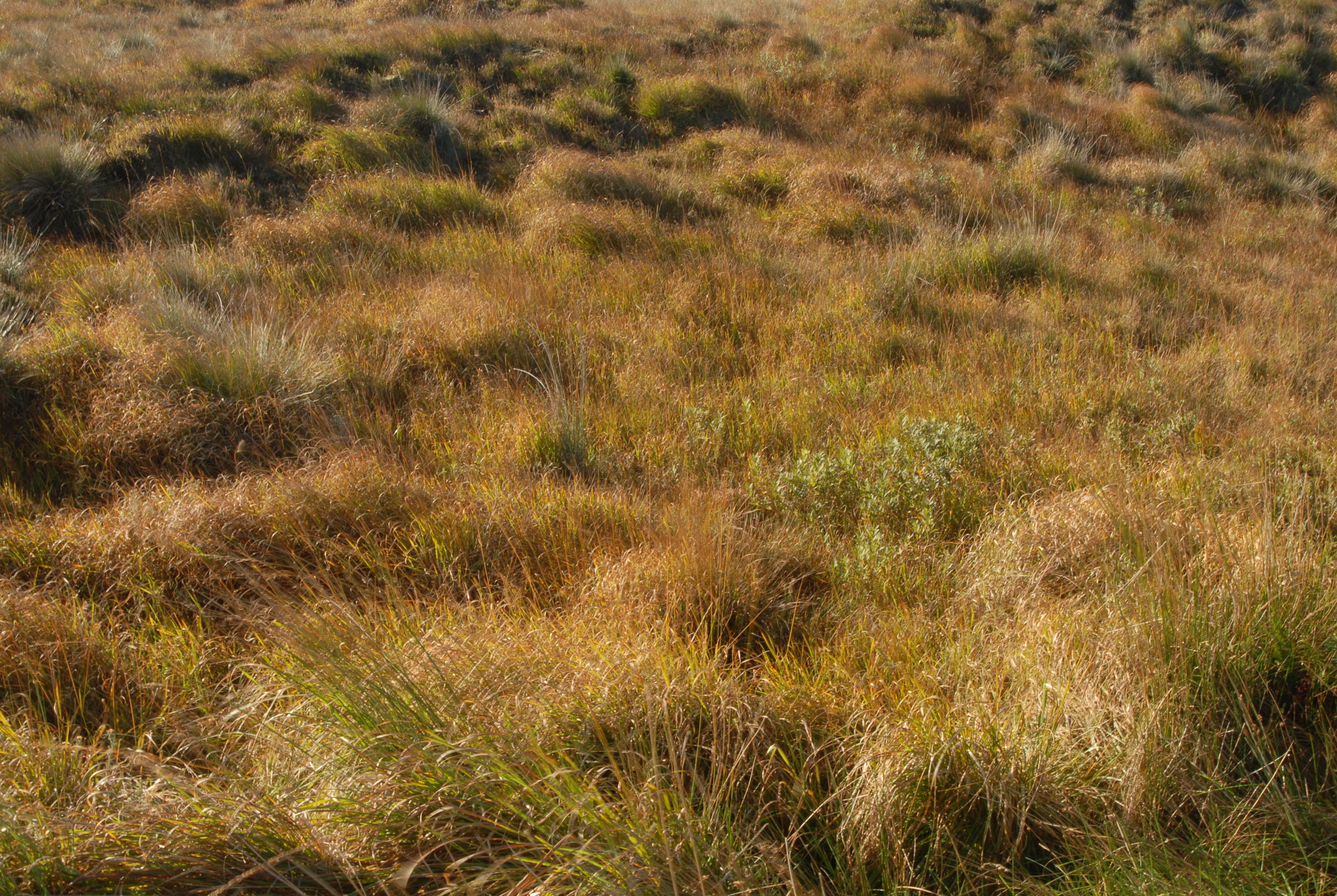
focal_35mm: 45
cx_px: 668
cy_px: 448
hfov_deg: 43.6
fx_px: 1673
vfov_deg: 30.0
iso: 100
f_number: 18
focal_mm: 30
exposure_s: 1/13
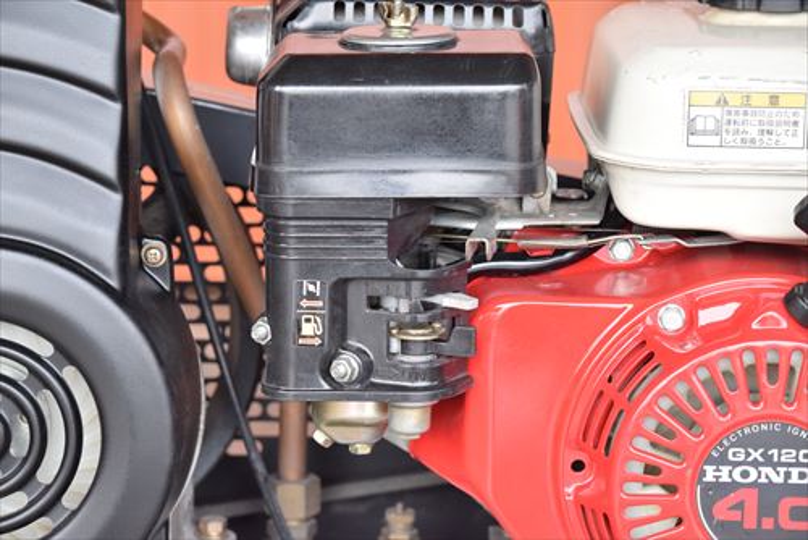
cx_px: 404
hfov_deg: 20.9
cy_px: 270
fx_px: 2190
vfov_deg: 14.1
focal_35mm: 98
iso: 1250
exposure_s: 1/320
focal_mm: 65
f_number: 6.3
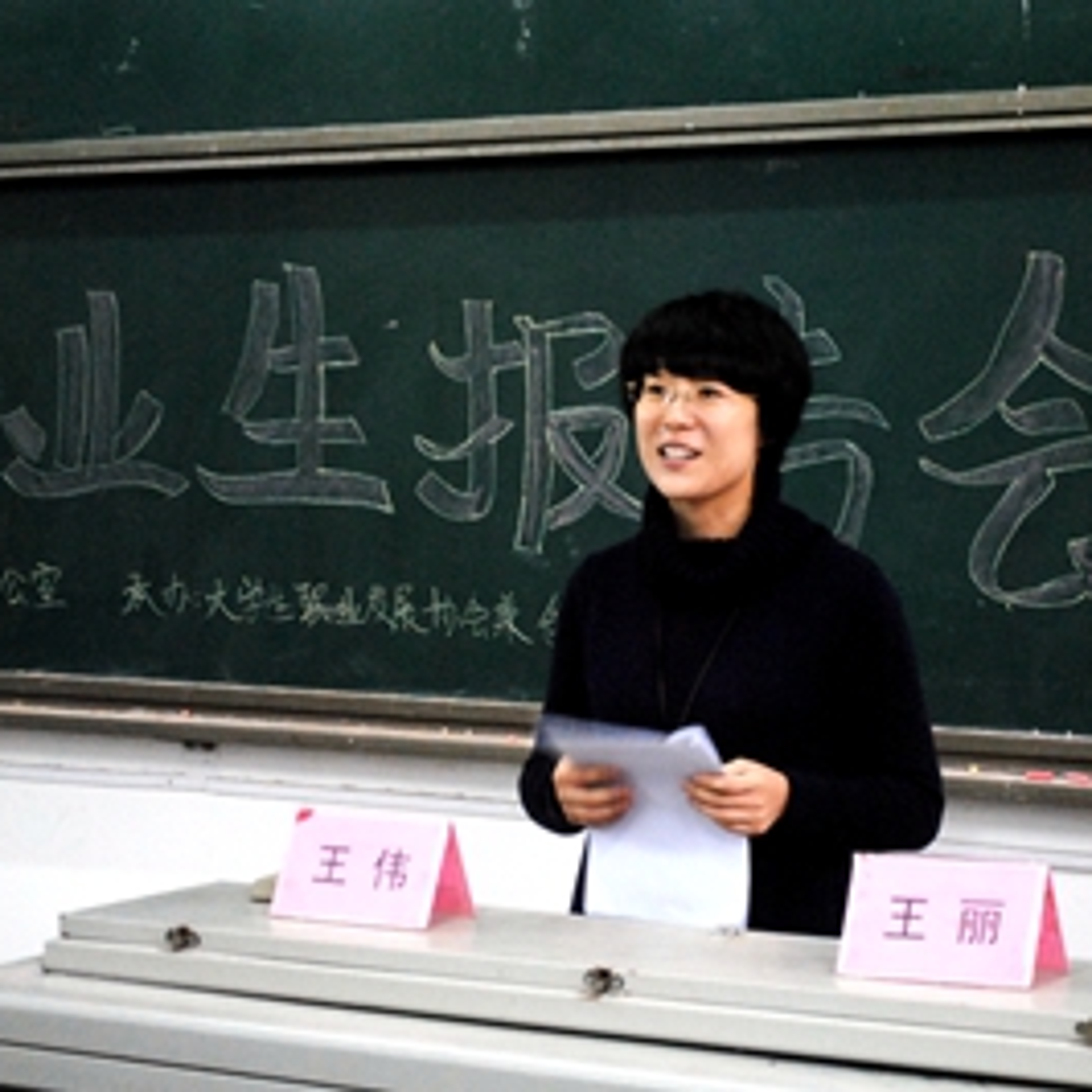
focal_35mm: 96
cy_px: 544
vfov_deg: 18.1
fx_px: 3426
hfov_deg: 18.1
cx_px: 677
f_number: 5.6
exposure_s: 1/30
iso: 1400
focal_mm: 50
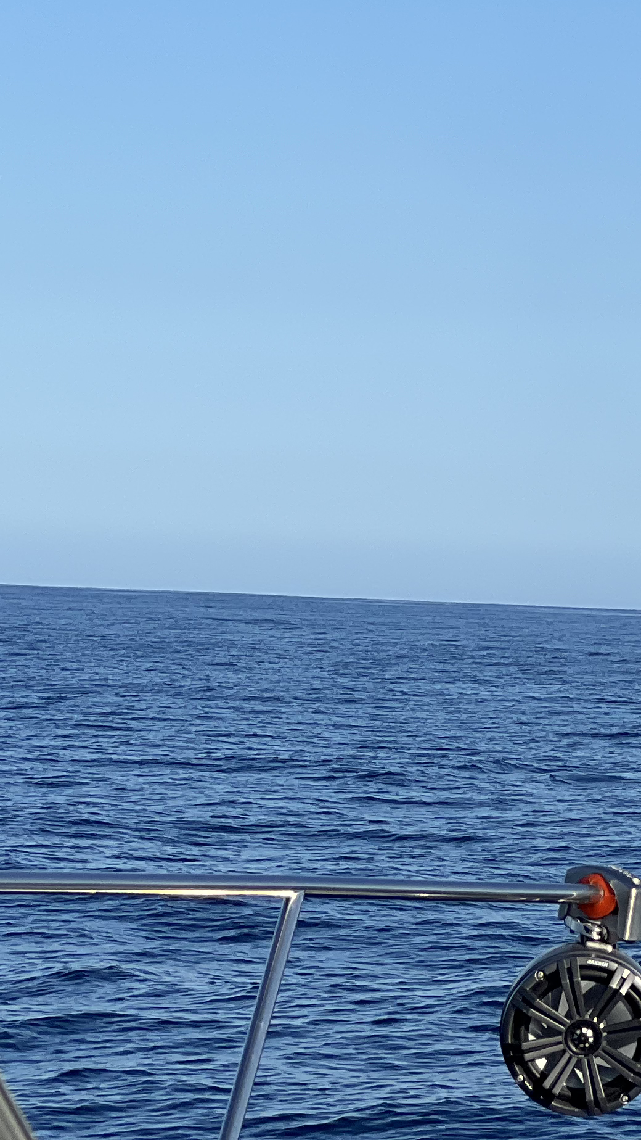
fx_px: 5528
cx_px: 804
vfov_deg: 11.8
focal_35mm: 183
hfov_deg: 6.6
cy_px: 426
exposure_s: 1/1277
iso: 32
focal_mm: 9
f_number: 2.8
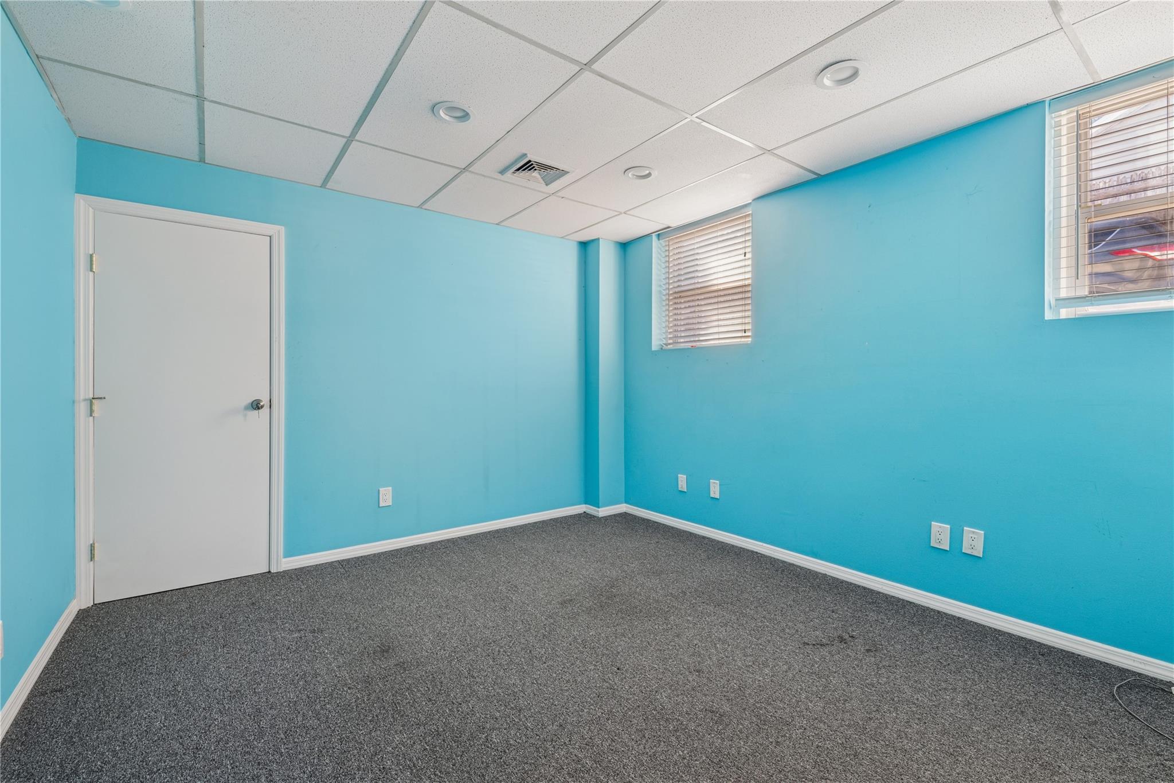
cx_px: 587
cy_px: 392
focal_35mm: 15
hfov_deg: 100.4
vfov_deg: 77.3
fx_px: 489
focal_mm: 15
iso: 640
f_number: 14
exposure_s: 1/8
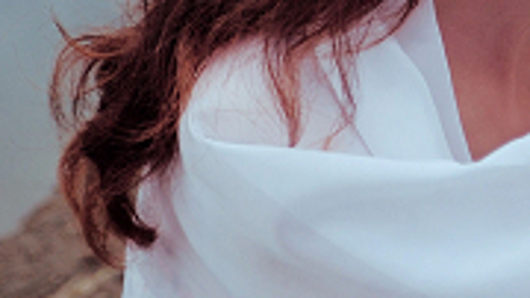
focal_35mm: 163
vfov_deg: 7.0
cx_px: 359
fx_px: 2289
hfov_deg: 13.2
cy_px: -401
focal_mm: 35
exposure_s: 1/250
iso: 200
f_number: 4
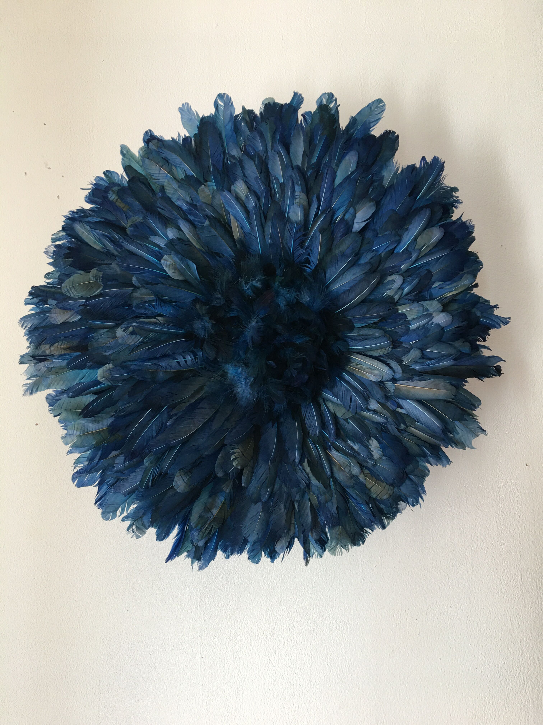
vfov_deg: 61.7
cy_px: 362
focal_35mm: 29
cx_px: 272
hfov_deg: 48.2
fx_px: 607
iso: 32
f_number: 2.2
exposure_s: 1/33
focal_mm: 4.15
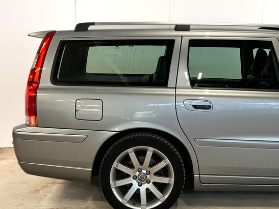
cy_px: 99
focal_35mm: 57
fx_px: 460
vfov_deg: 25.7
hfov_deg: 33.7
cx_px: 162
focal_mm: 6.86
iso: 125
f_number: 1.8
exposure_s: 1/50
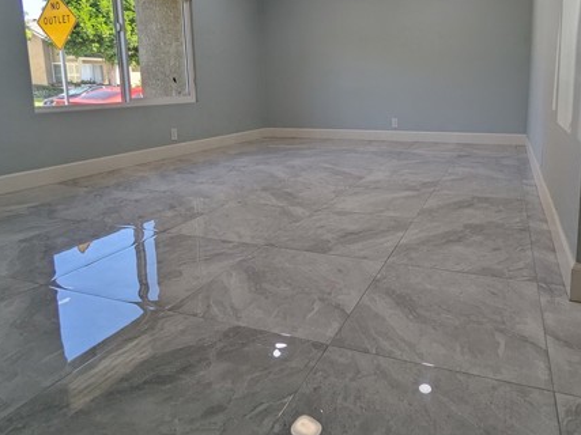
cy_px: 143
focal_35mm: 24
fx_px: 403
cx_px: 365
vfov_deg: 55.5
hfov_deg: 70.4
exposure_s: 1/149
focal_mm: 2.35
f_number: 2.2
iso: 48
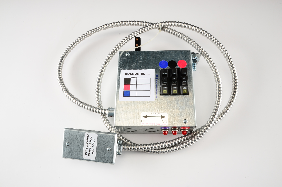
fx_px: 246
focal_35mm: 32
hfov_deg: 59.6
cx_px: 141
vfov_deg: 41.5
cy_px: 94
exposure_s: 1/125
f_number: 25
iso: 100
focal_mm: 21
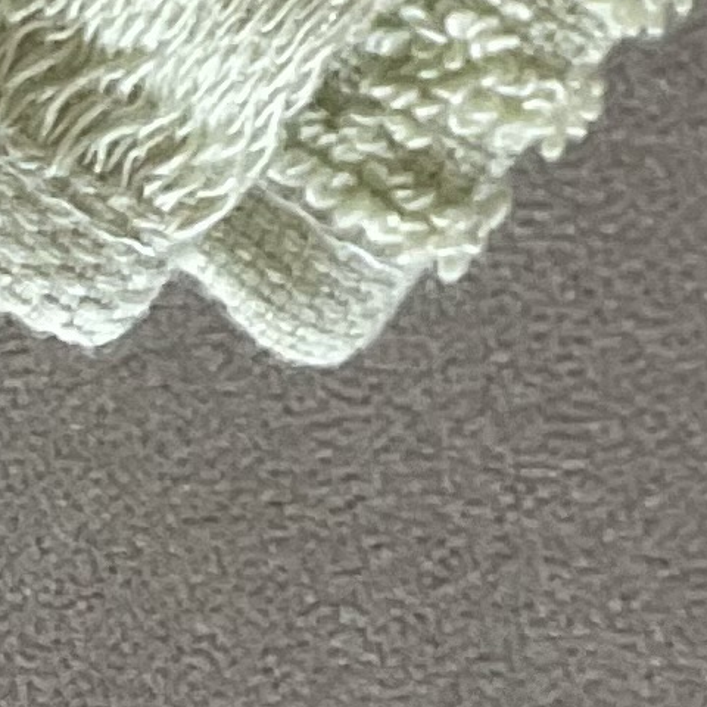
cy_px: -2065
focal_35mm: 193
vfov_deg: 7.0
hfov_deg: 8.1
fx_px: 4460
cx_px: 1930
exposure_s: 1/104
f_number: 1.6
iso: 125
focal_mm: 4.2
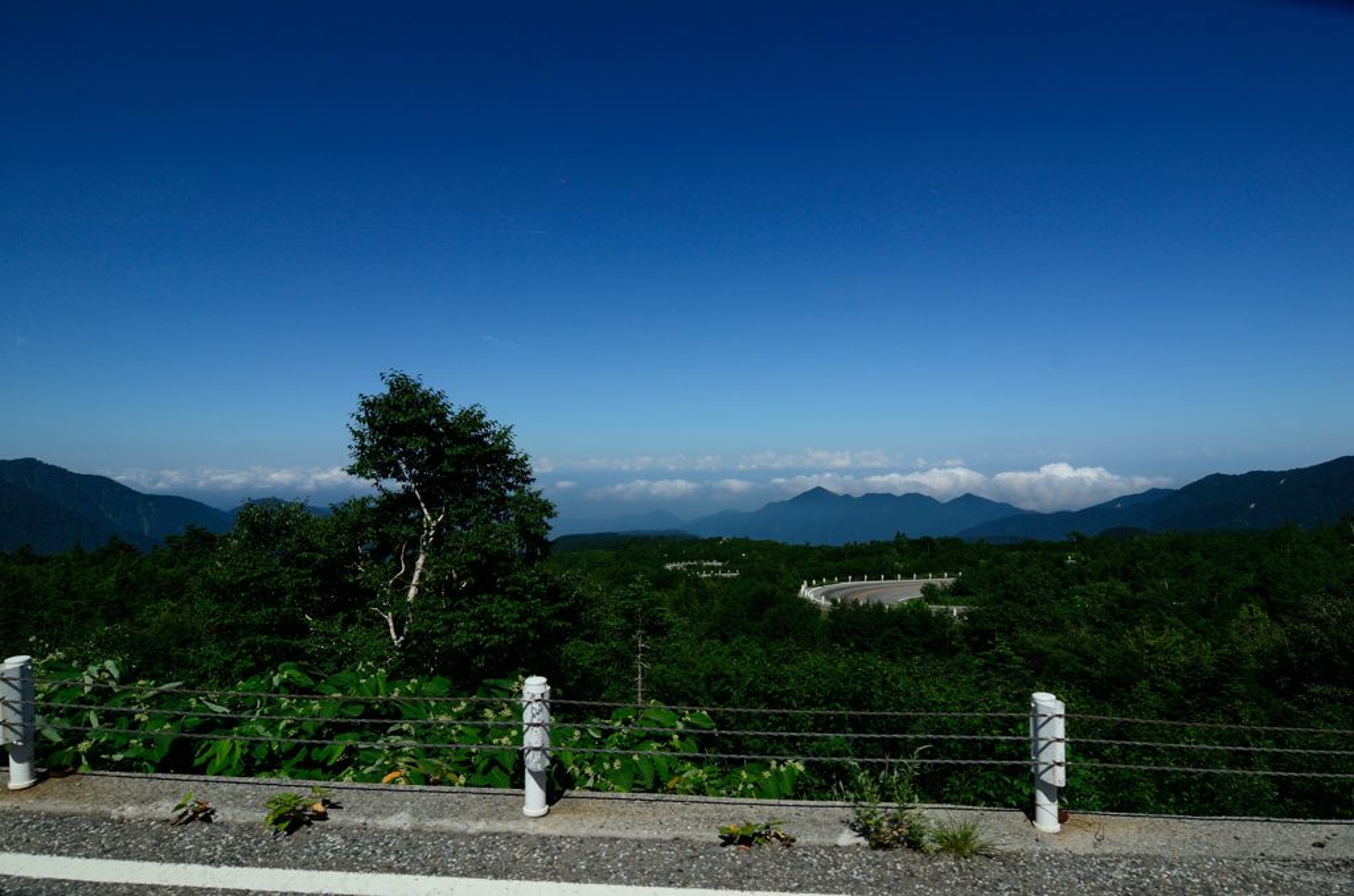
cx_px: 677
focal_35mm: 20
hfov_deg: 85.5
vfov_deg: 63.0
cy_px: 448
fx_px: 732
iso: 200
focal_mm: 13
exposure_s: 1/1250
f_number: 8
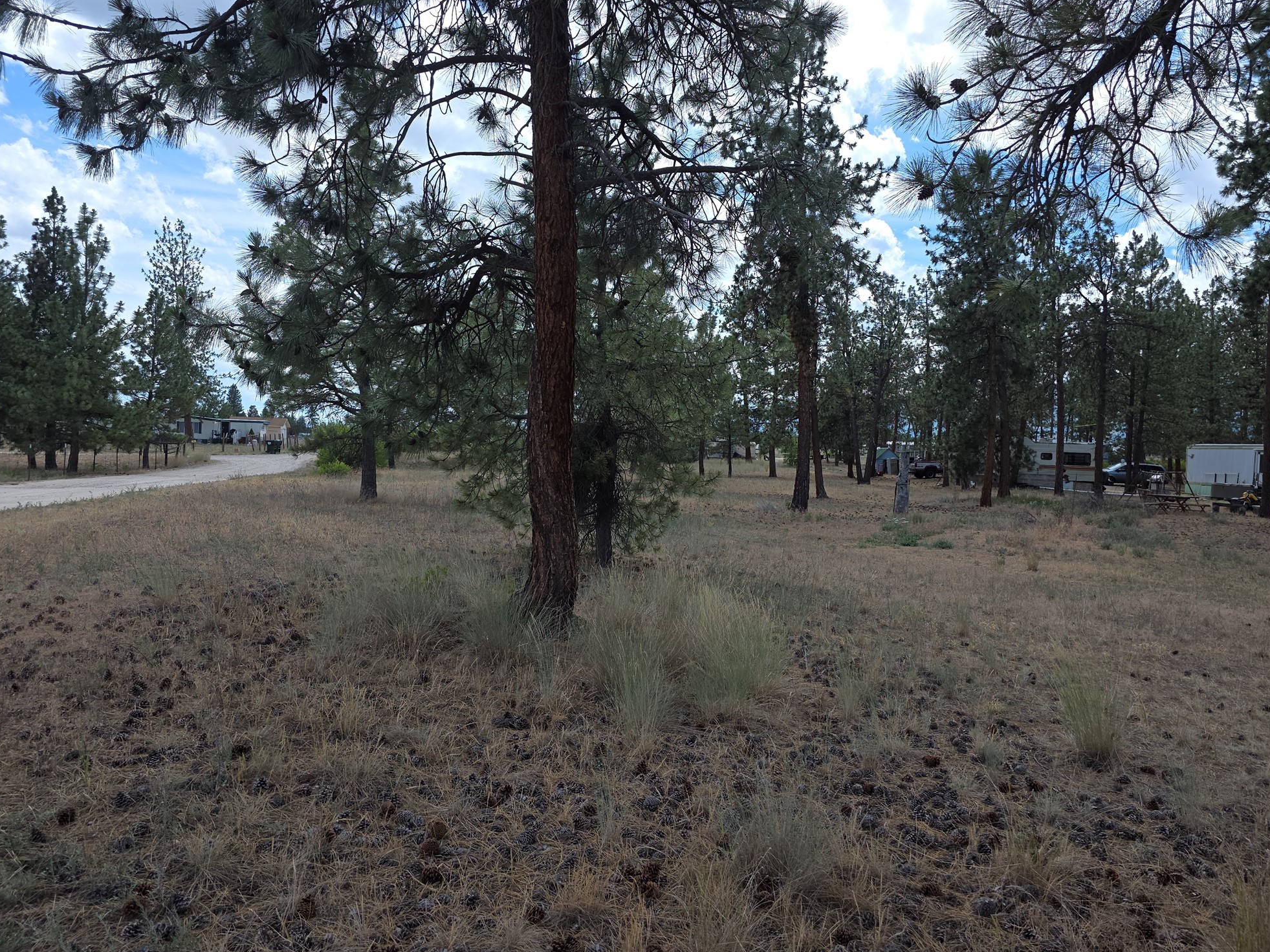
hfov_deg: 71.6
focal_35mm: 24
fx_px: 880
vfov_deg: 56.8
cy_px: 471
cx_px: 657
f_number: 1.7
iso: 12
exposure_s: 1/577
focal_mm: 6.3
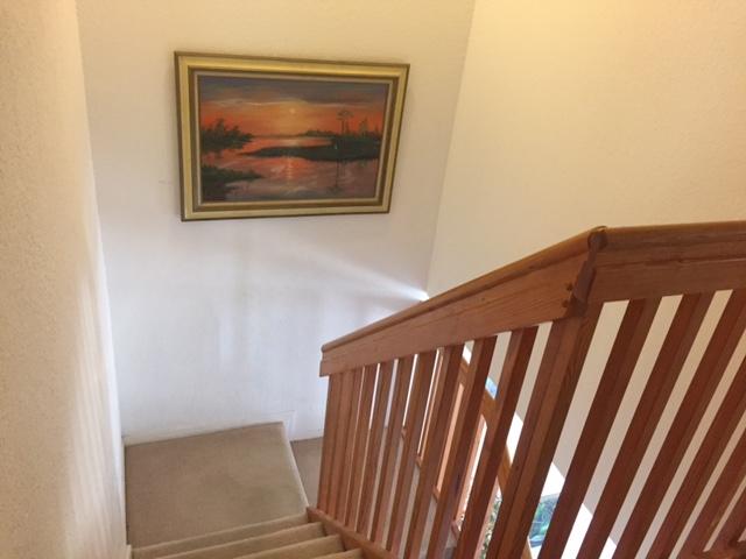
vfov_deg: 48.2
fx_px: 625
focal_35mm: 29
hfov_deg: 61.7
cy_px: 280
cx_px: 373
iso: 250
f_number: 2.2
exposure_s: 1/24
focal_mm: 4.15
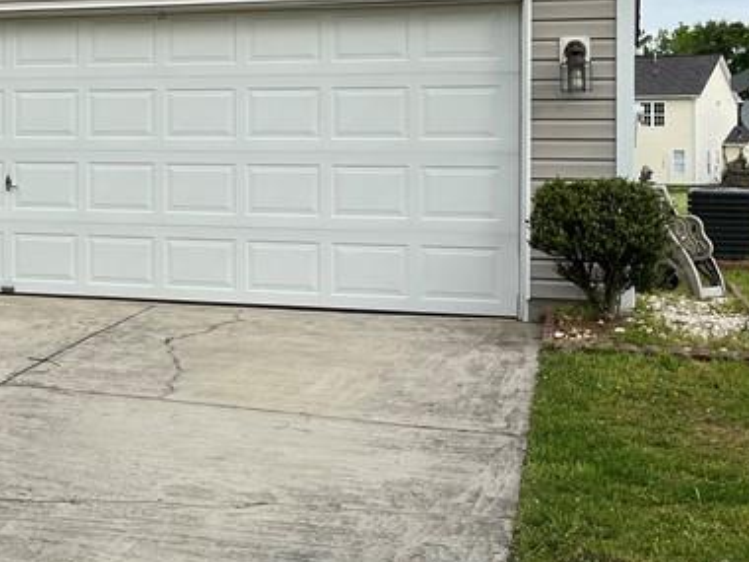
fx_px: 1515
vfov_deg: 20.8
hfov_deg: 25.9
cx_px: -47
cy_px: 116
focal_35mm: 70
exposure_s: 1/2571
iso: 50
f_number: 1.6
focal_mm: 5.1
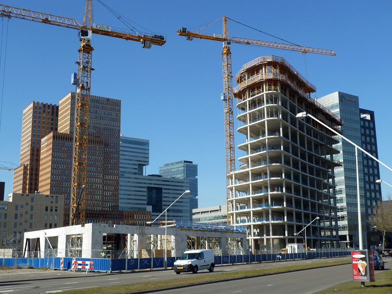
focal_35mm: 42
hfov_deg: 44.8
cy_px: 147
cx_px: 196
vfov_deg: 34.3
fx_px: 476
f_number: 4
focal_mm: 6.9
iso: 80
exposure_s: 1/500
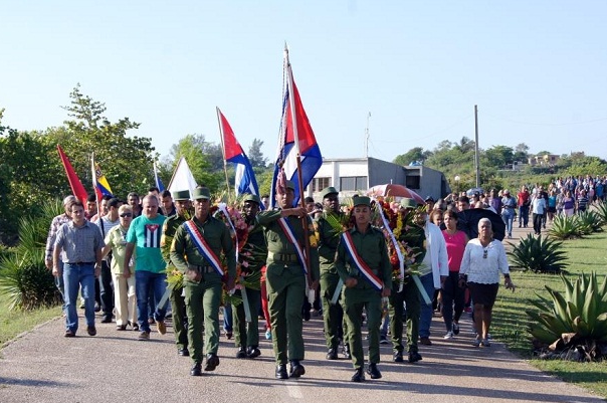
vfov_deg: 14.3
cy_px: 217
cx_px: 315
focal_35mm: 96
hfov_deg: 21.4
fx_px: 1609
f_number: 10
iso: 100
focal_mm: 55
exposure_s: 1/125
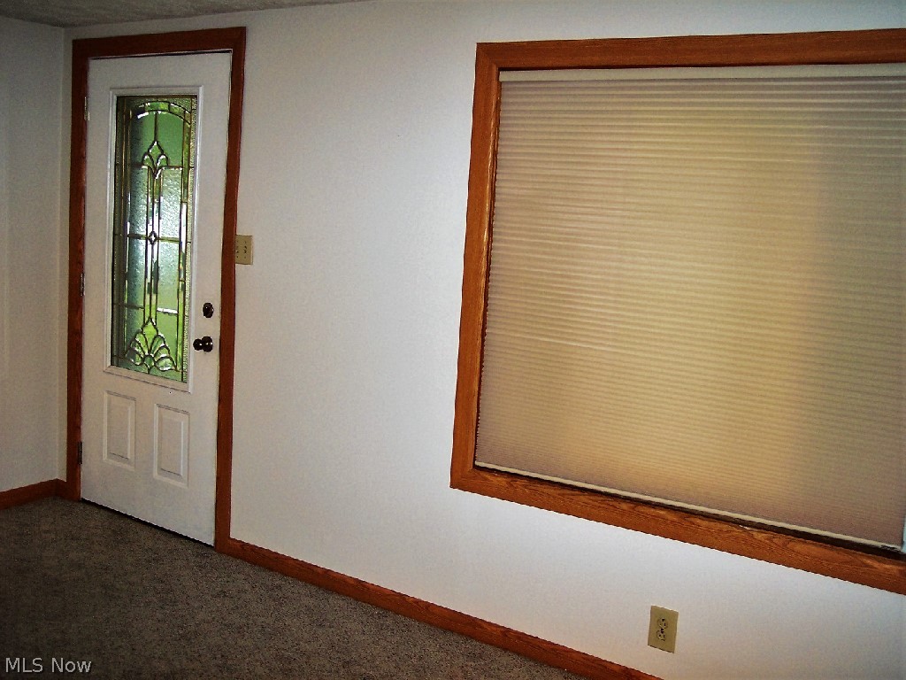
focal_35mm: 39
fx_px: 1021
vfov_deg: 36.8
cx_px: 453
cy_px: 340
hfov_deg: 47.9
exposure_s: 1/60
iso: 140
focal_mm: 8
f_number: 2.8
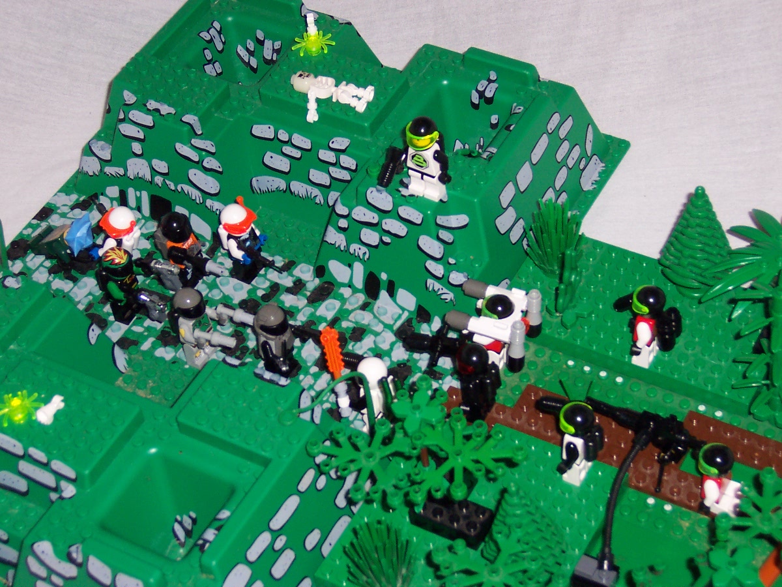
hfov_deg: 20.0
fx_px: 2214
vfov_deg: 15.1
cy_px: 294
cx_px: 391
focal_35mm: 98
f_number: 4
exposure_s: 1/90
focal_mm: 15.2
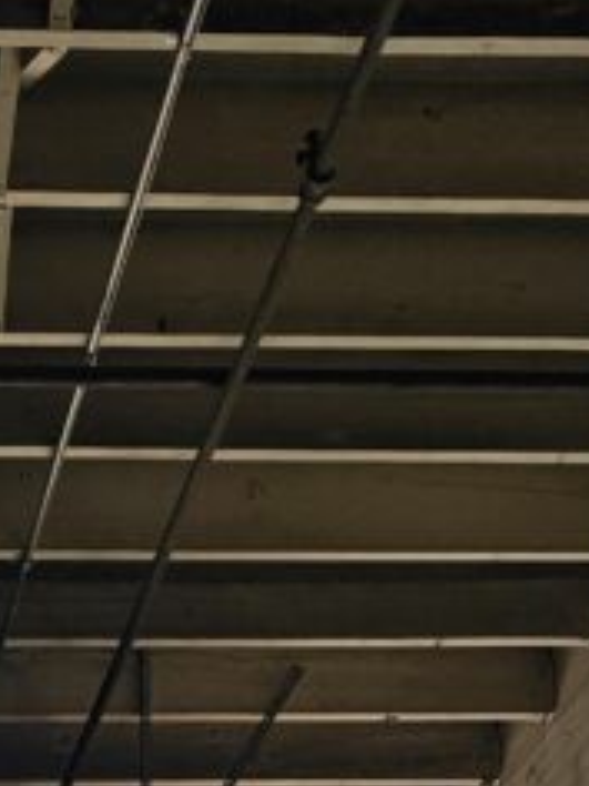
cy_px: 1326
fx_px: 2269
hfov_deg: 13.9
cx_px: -273
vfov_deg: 16.9
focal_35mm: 100
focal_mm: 6.3
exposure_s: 1/207
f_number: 1.7
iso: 50
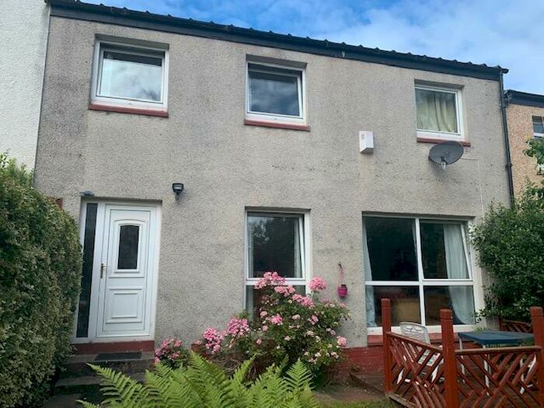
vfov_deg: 53.1
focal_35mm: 26
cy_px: 204
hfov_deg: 67.3
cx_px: 272
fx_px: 409
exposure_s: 1/1748
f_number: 1.8
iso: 25
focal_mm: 4.25
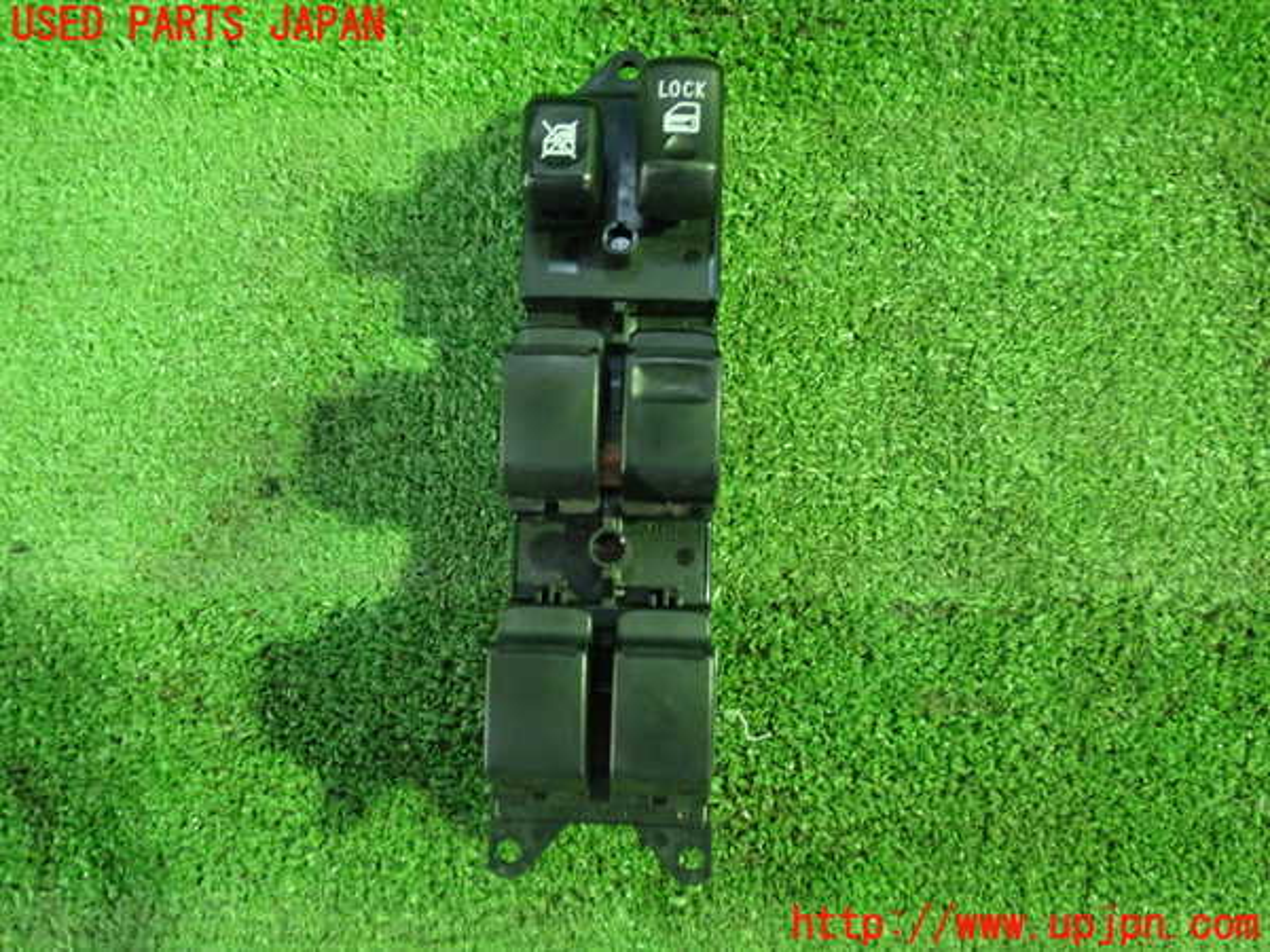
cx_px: 635
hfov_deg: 60.0
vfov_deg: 46.8
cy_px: 476
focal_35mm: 30
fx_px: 1101
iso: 1000
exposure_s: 1/30
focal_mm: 5.5
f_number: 2.3
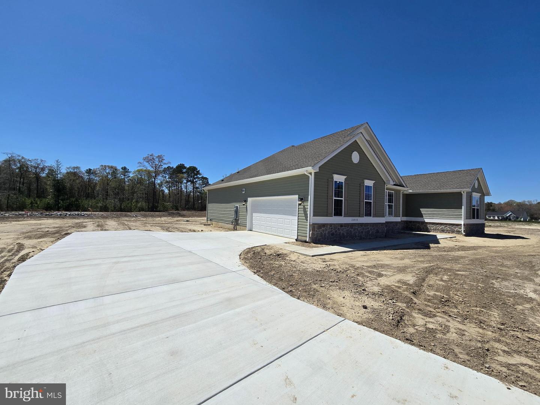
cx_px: 270
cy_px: 202
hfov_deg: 106.2
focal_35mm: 13
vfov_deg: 89.9
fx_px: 203
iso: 50
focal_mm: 2.2
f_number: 2.2
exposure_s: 1/4043
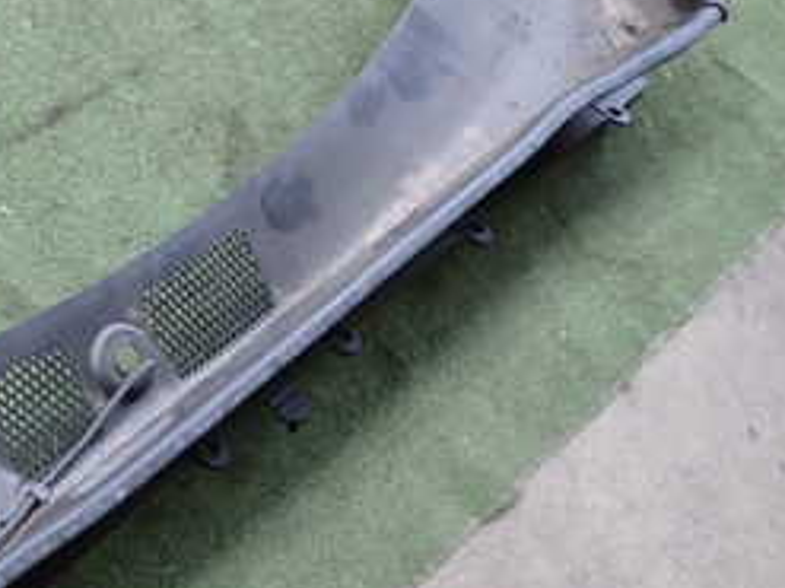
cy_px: 461
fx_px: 1655
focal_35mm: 73
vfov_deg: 20.0
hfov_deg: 25.0
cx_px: -57
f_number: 2.3
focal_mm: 5.4
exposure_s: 1/125
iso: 200
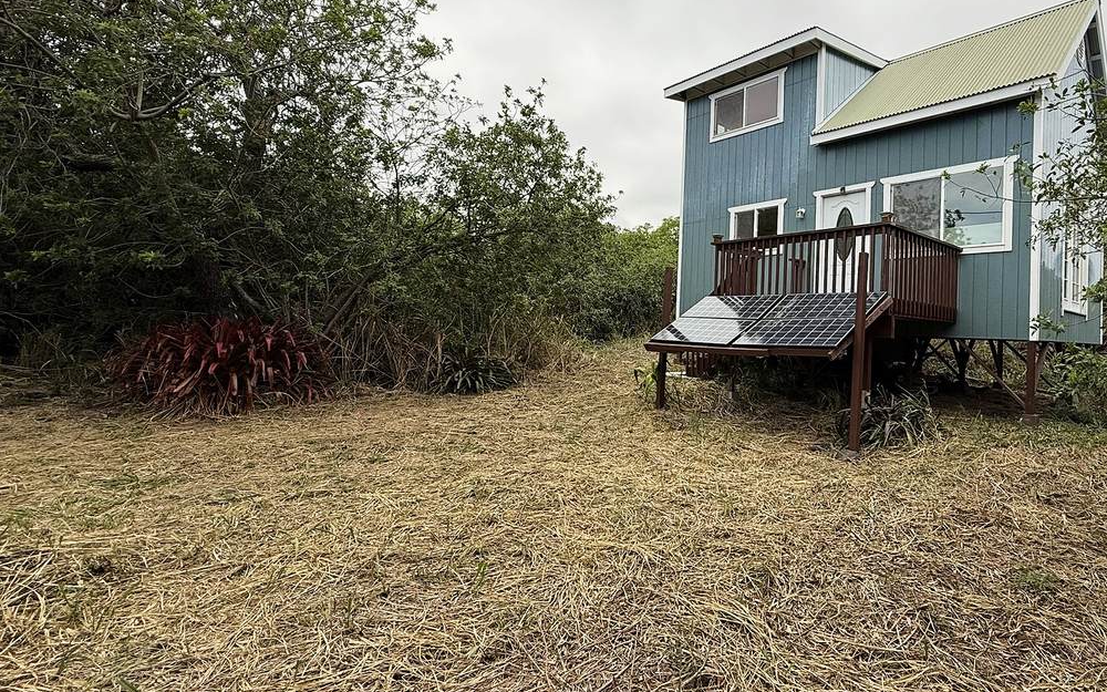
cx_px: 706
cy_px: 316
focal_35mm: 19
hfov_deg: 85.9
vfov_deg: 62.1
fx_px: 573
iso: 64
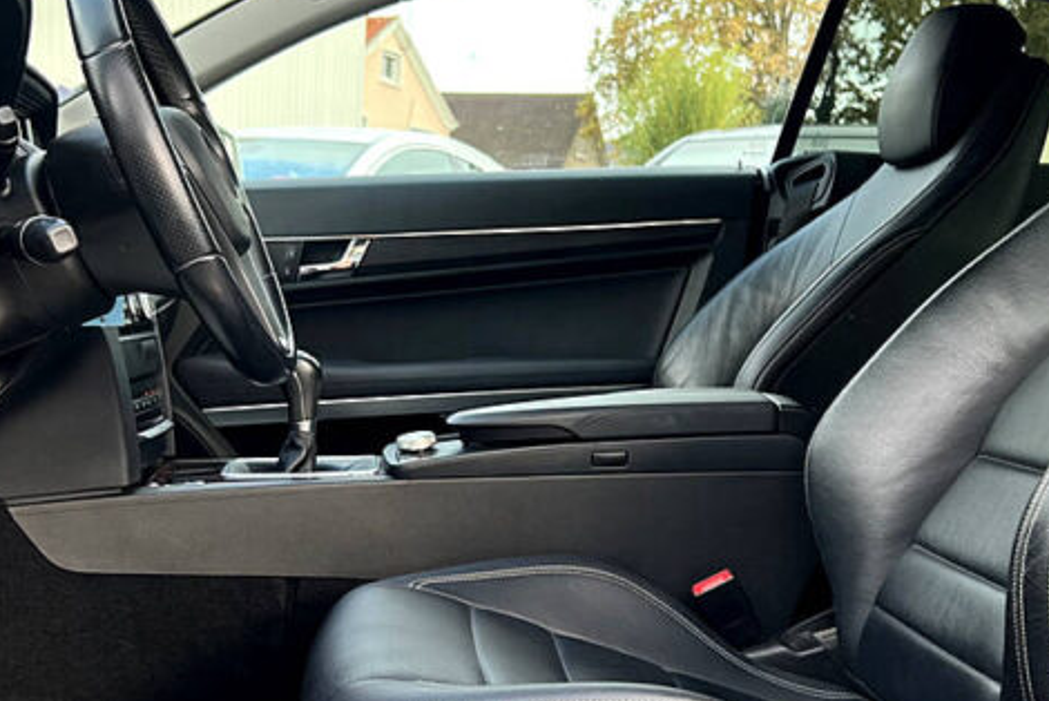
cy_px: 440
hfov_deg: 42.7
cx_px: 493
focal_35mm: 46
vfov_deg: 29.2
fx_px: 1341
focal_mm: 5.7
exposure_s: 1/167
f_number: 1.5
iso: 64
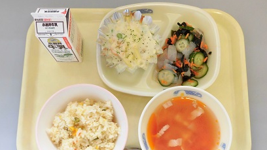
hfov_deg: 48.4
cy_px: 94
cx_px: 134
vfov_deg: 28.2
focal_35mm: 42
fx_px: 297
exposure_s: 1/60
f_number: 3.7
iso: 200
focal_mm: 6.77
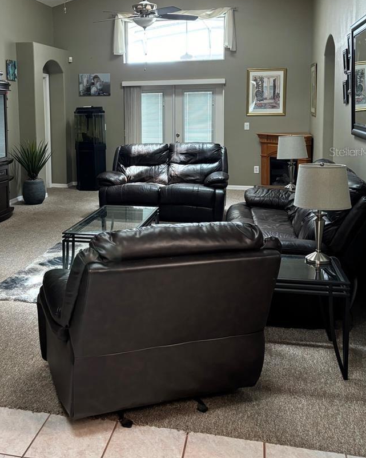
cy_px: 152
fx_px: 514
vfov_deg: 47.1
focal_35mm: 38
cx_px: 126
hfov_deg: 38.8
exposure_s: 1/60
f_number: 1.6
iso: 250
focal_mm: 5.96
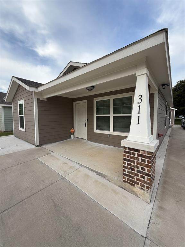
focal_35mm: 14
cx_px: 92
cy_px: 124
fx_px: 100
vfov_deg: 102.1
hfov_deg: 85.7
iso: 50
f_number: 2.2
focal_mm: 2.22
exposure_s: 1/564
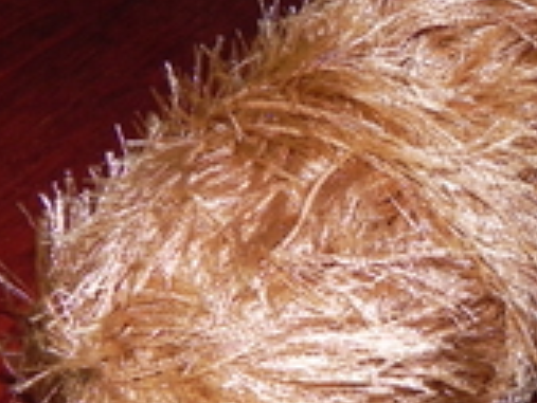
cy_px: 428
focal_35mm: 77
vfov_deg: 18.5
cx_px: 620
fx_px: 1195
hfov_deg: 23.4
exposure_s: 1/30
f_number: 2.8
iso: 200
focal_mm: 5.2
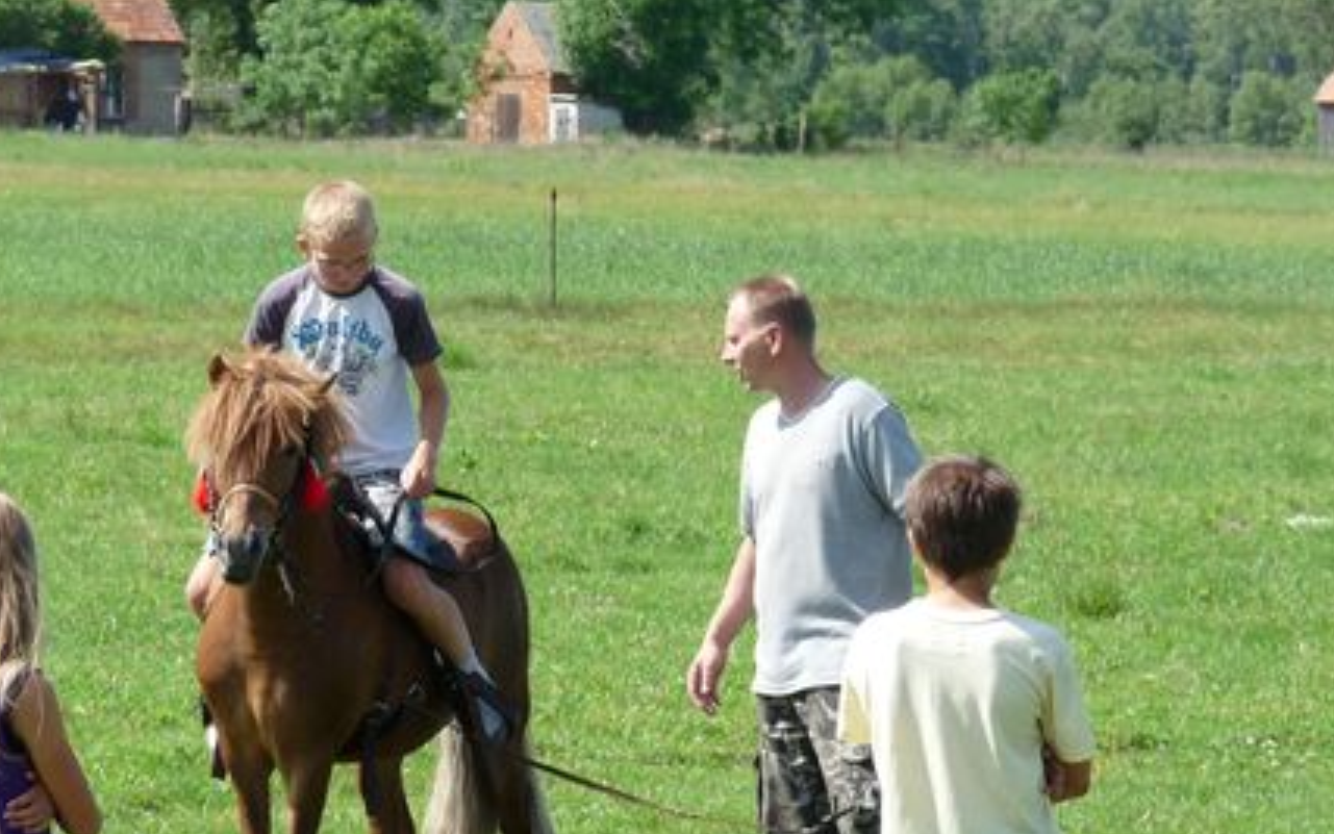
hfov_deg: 7.1
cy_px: 453
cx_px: 569
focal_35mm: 294
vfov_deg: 4.5
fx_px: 10690
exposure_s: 1/500
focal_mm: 40.5
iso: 200
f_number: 5
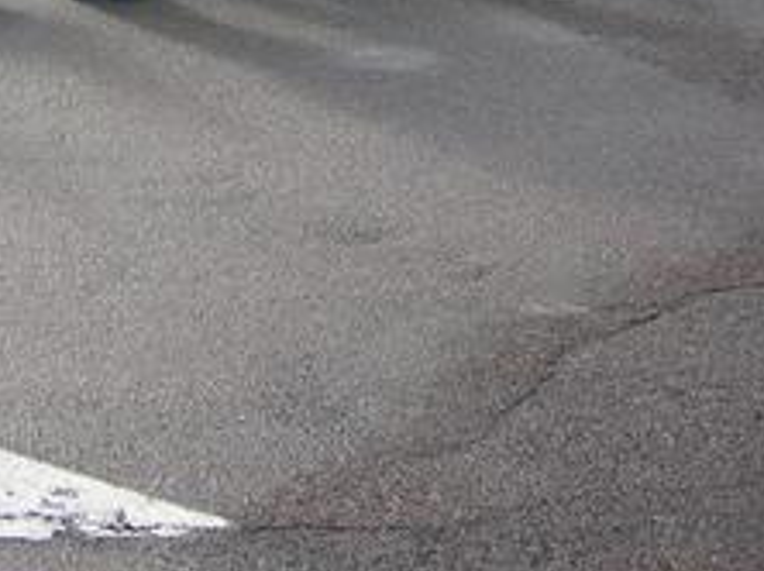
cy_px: -141
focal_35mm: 101
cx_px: 52
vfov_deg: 14.1
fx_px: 2227
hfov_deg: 19.1
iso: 50
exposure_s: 1/370
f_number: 2.8
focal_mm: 5.8
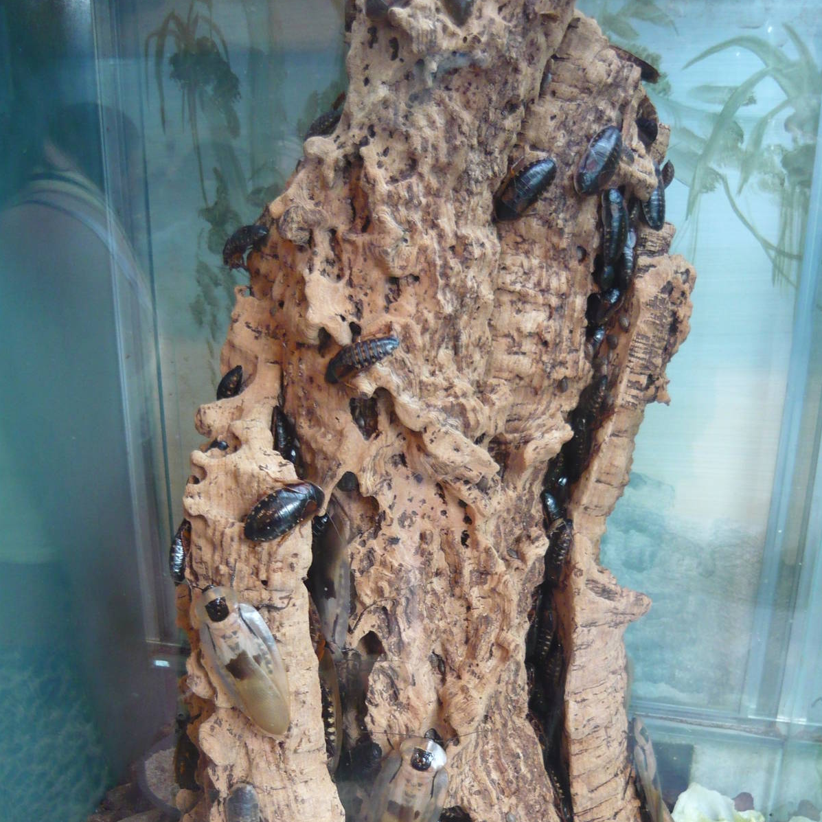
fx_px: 1048
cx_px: 411
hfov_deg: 42.8
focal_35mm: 39
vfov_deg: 42.3
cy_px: 540
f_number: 2.8
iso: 320
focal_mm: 5.5
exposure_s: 1/30
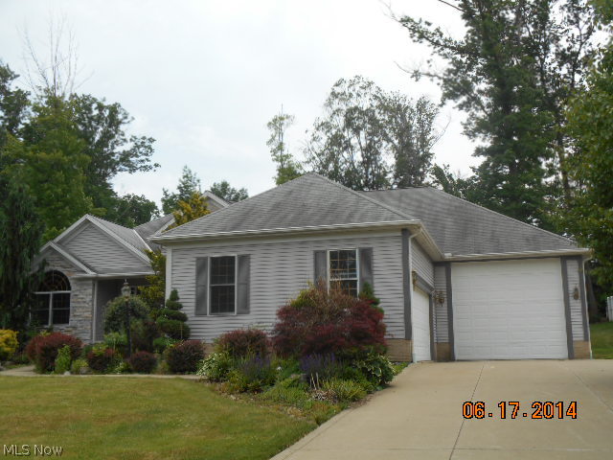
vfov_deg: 35.1
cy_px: 230
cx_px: 306
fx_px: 726
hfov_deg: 45.8
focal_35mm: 41
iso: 80
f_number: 3.9
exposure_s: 1/500
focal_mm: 7.2
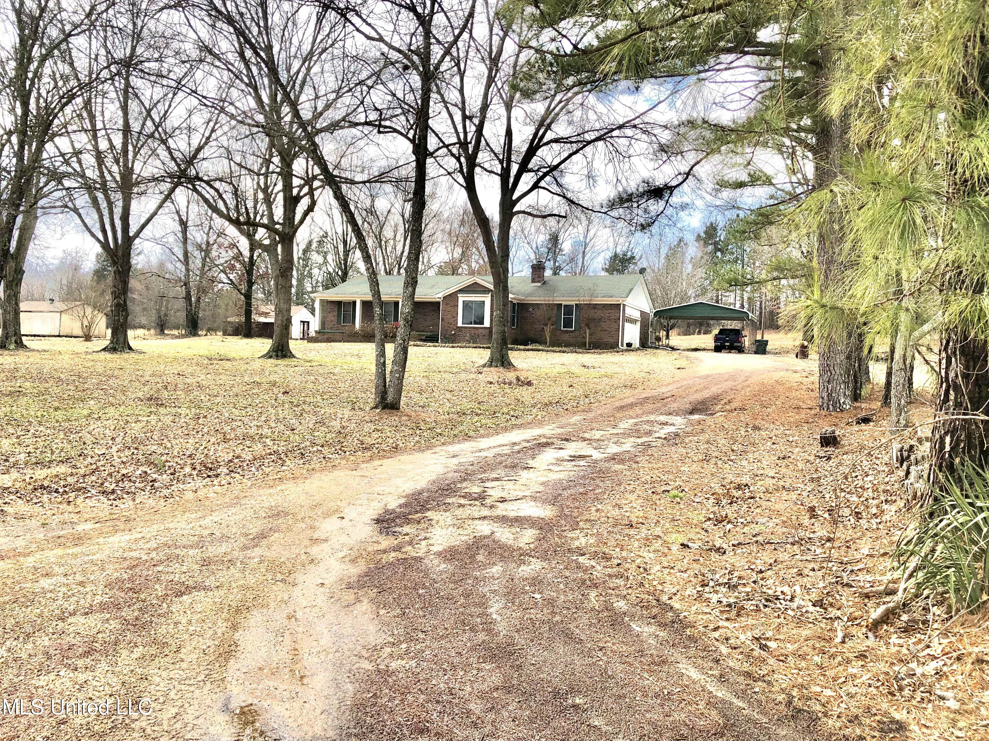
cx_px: 494
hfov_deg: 63.4
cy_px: 370
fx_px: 800
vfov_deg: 49.7
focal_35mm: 28
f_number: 1.8
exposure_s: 1/1372
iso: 20
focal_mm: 3.99
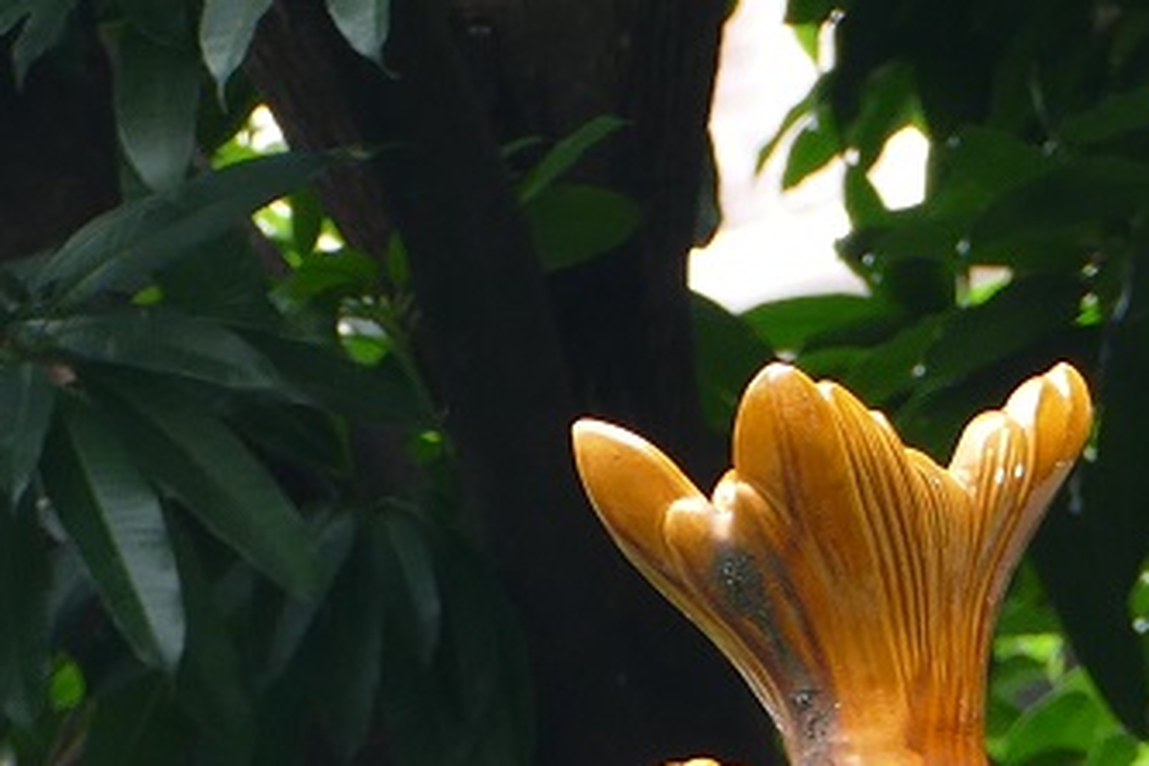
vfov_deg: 0.7
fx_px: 66413
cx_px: 676
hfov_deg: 1.0
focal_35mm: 2081
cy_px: 1064
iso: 200
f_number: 4
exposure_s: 1/125
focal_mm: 146
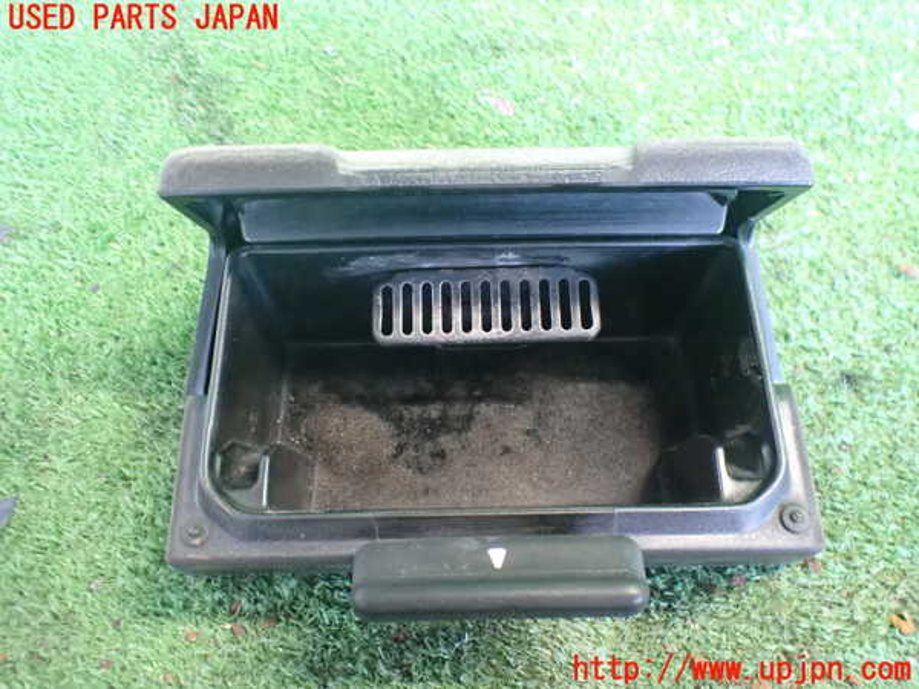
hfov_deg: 60.0
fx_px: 796
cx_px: 460
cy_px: 344
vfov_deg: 46.8
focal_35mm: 30
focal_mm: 5.4
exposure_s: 1/30
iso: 1600
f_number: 2.3
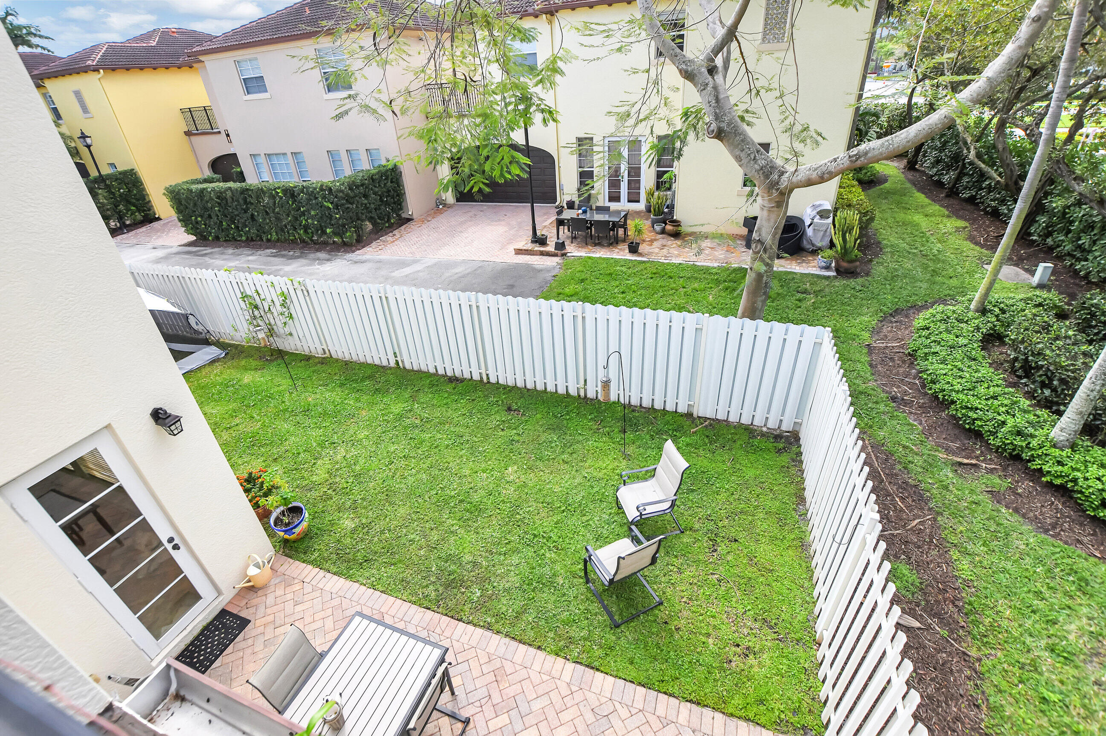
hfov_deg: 100.4
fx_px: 461
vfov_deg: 77.3
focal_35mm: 15
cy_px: 368
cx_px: 553
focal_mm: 10
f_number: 8
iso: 1000
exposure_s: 1/1600
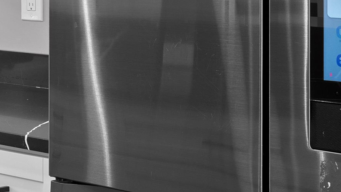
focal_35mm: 126
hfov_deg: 16.0
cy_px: -53
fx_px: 1139
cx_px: -119
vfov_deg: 9.5
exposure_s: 1/1.67
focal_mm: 35
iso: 320
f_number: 8
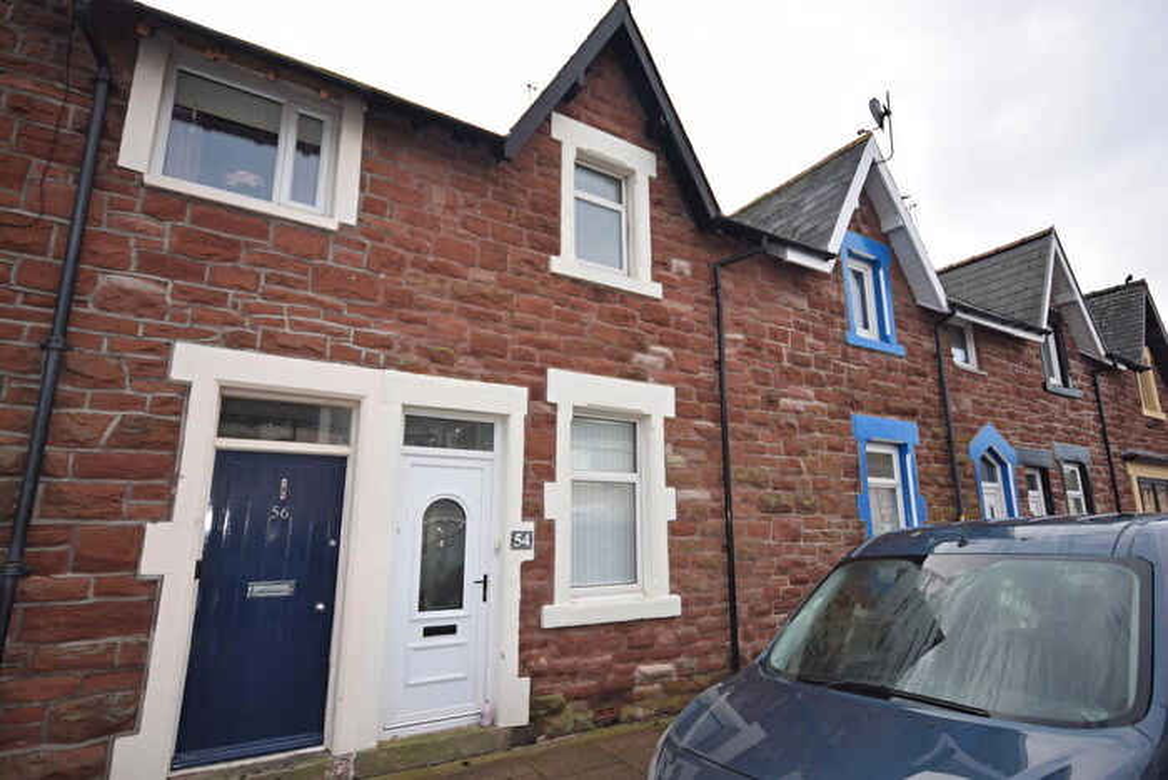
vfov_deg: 63.2
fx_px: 633
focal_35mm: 20
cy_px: 390
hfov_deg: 85.4
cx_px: 584
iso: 100
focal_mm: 13
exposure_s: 1/160
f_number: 6.3
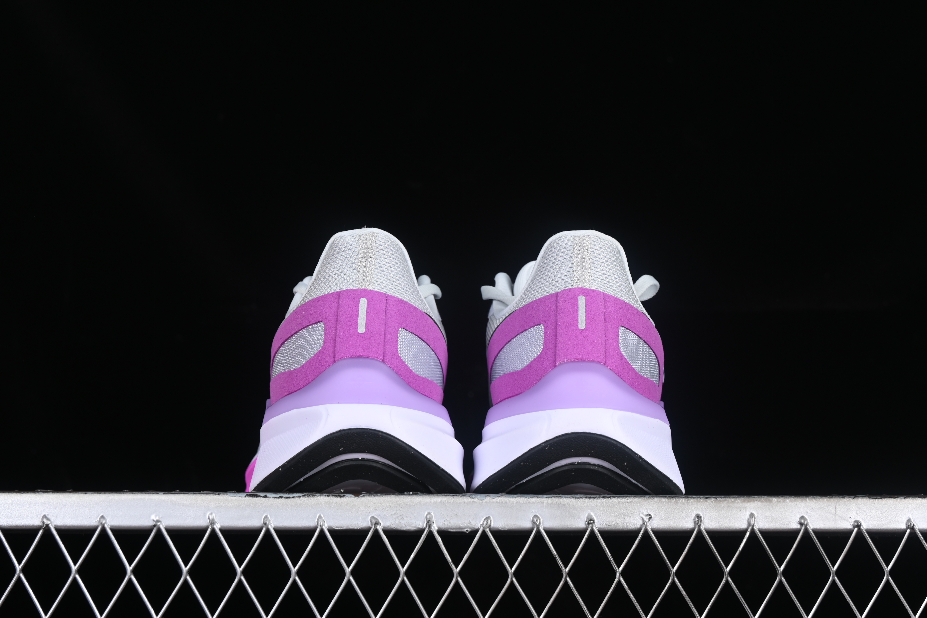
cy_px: 309
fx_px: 1931
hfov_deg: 27.0
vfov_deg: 18.2
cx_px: 464
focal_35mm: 75
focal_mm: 50
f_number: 8
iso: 160
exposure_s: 1/80
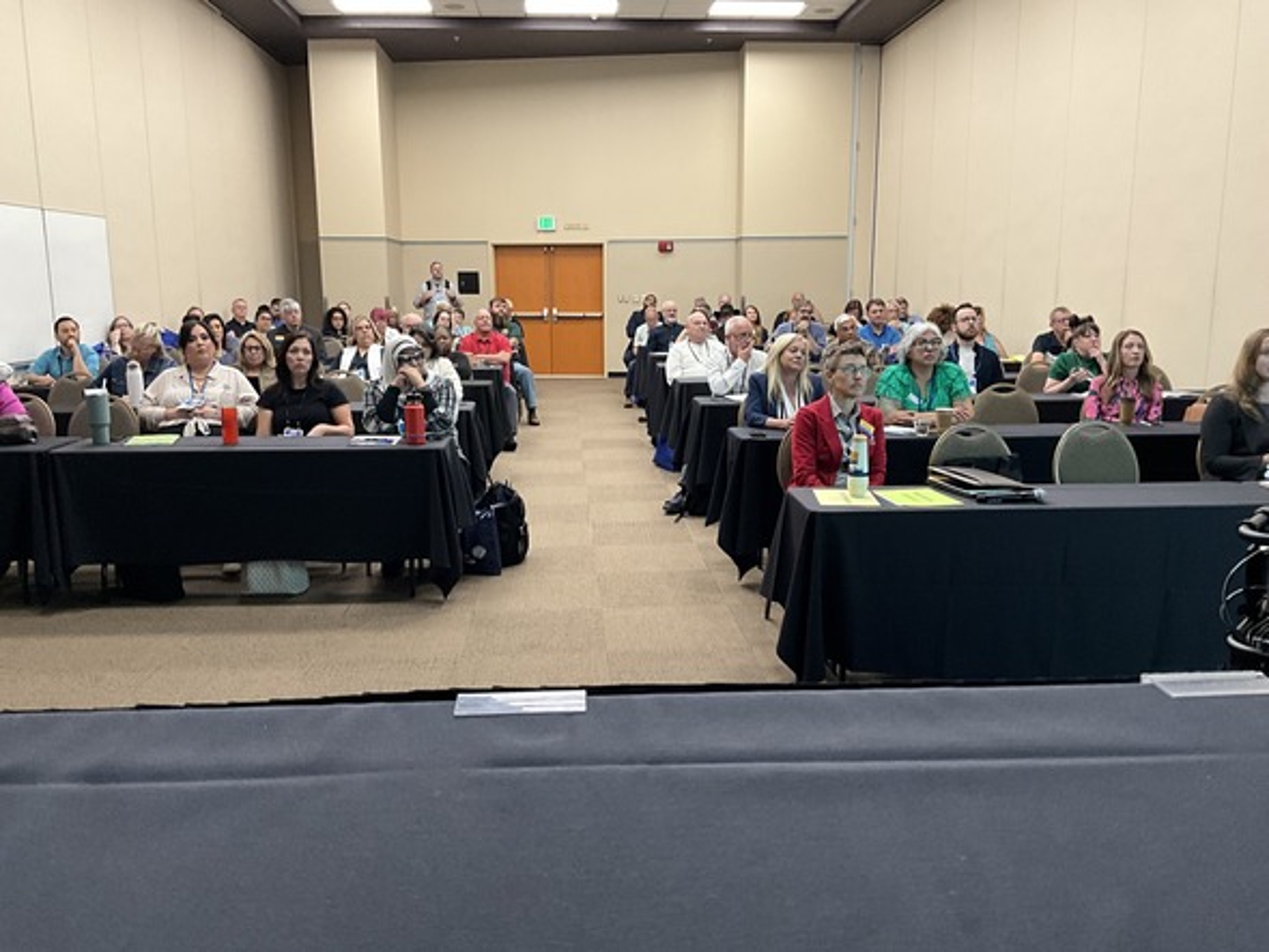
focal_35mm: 29
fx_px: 1064
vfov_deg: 48.3
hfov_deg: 61.6
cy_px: 476
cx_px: 634
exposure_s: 1/40
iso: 200
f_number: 1.8
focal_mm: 3
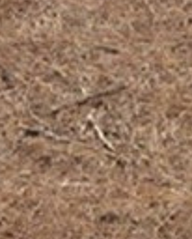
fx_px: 1430
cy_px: -321
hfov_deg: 7.7
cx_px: 22
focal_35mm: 202
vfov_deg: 8.7
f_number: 8
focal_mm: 18
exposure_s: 1/250
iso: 100
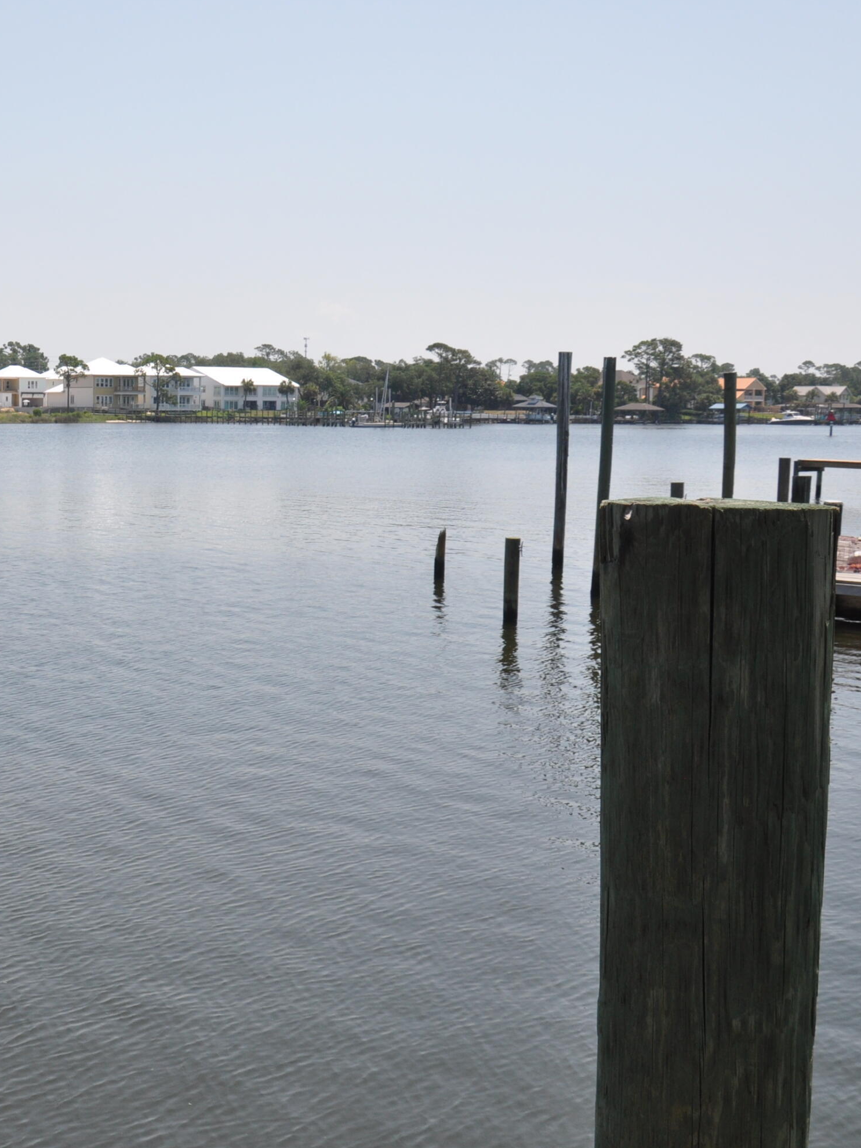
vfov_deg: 39.7
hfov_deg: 29.1
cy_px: 573
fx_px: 1592
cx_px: 93
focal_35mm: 48
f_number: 11
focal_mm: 22
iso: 400
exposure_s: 1/500
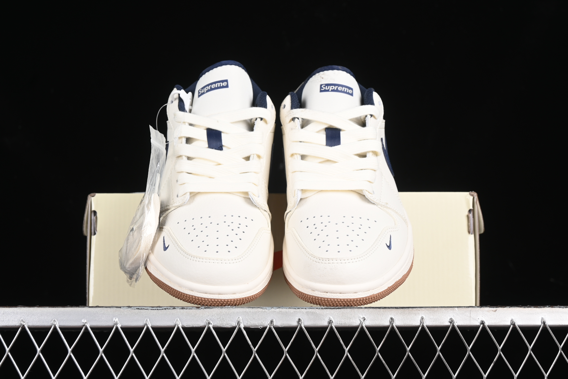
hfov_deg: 28.1
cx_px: 284
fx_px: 1136
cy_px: 190
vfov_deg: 18.9
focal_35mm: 72
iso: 160
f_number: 7.1
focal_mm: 48
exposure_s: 1/60
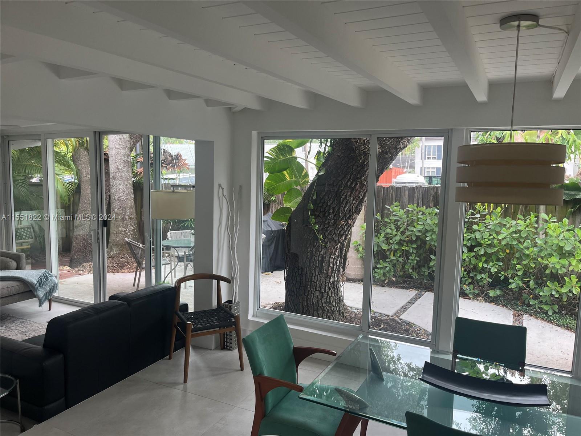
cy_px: 218
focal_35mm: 26
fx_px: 436
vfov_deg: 53.1
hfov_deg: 67.3
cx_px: 290
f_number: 1.6
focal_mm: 5.1
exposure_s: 1/122
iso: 64
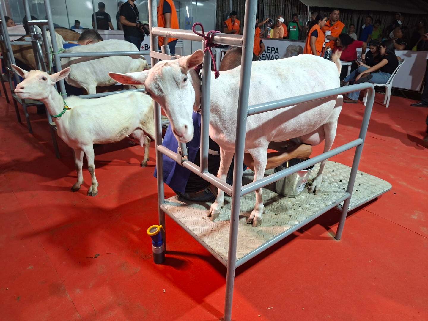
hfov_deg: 73.9
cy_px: 160
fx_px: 284
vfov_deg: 58.9
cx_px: 214
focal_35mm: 23
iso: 200
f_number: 1.8
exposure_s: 1/60
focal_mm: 5.54
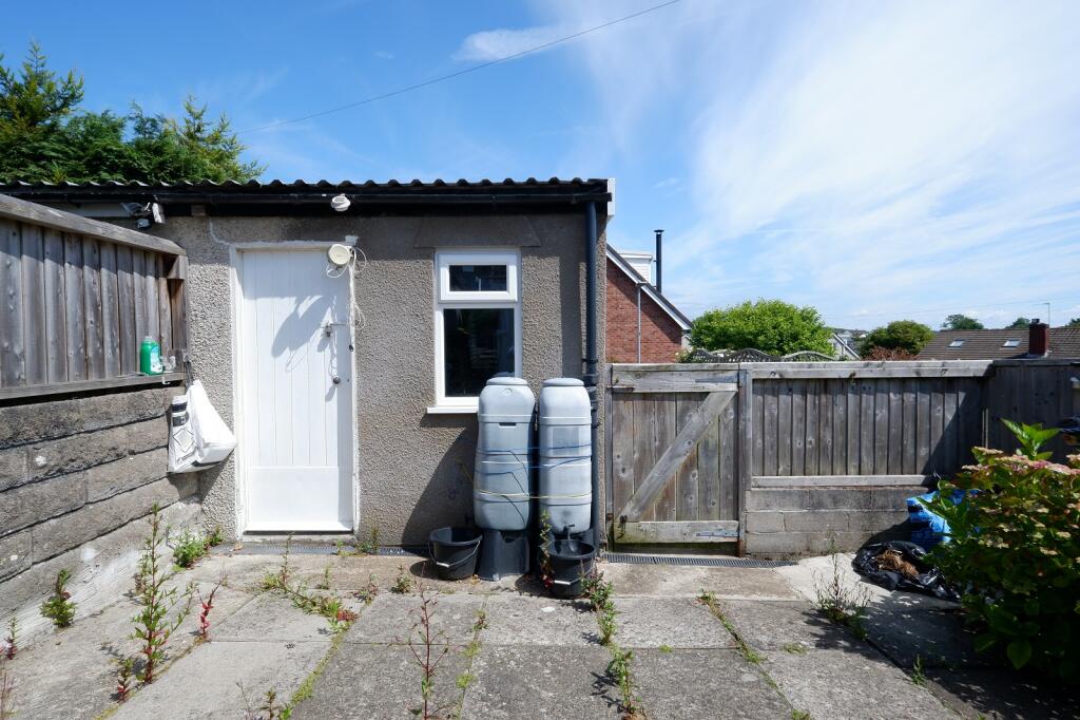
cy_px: 360
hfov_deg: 93.3
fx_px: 510
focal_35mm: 17
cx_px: 540
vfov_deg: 70.4
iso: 200
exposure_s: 1/400
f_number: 8
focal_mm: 11.5
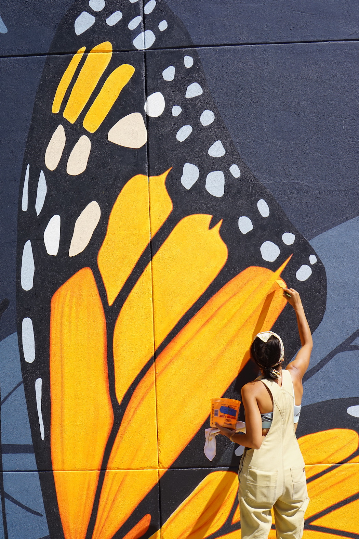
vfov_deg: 38.2
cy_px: 270
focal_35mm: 52
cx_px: 180
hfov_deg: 26.0
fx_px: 778
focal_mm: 35
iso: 100
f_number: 13
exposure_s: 1/80
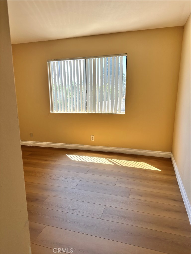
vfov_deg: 71.6
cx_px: 96
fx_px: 177
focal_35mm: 24
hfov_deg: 56.8
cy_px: 127
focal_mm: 6.86
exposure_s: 1/380
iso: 80
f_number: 1.78
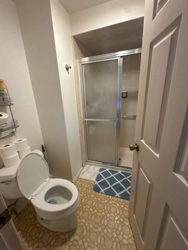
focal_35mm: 14
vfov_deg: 102.1
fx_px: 101
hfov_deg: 85.7
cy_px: 125
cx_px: 94
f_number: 2.2
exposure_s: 1/60
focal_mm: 2.22
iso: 800
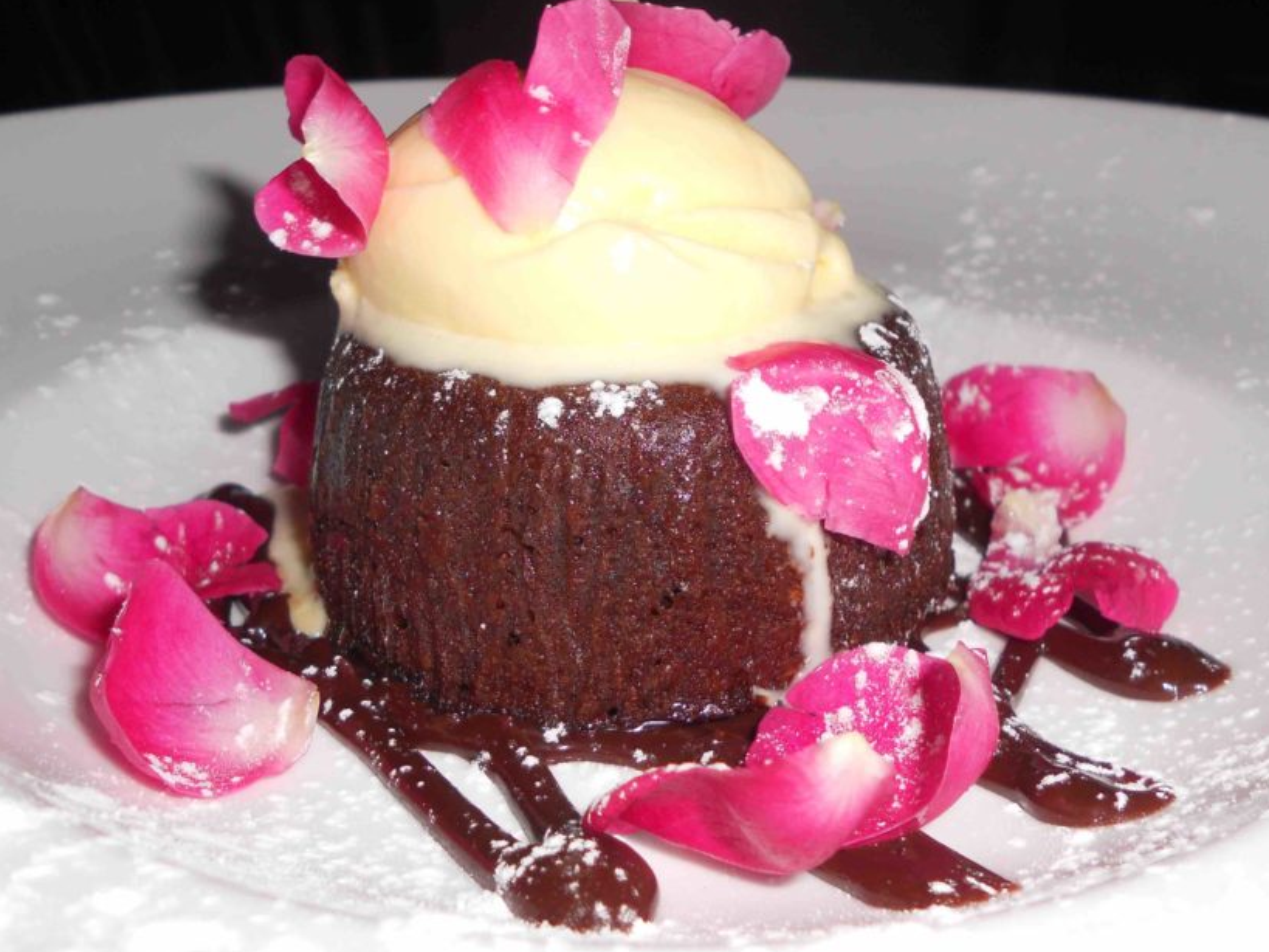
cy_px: 429
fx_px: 1466
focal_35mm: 40
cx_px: 592
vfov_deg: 35.9
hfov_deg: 46.8
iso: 80
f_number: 8.8
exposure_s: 1/25
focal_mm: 5.8
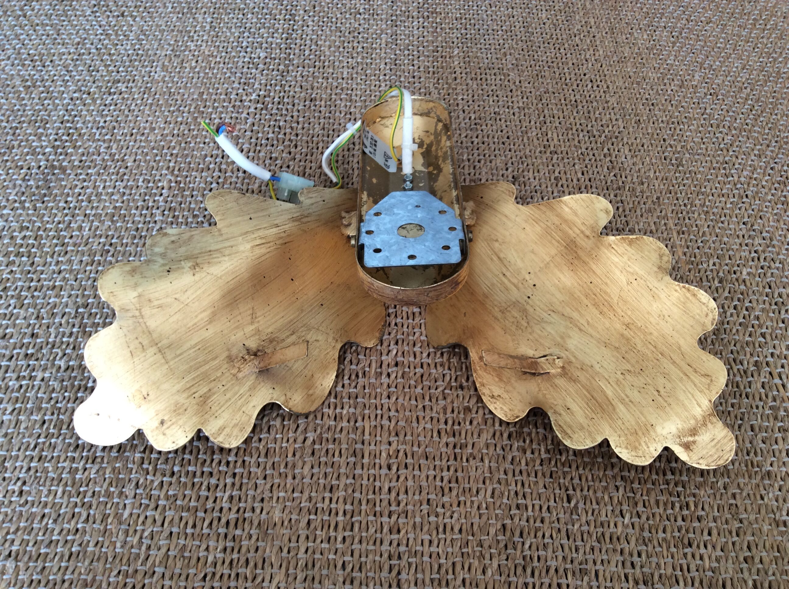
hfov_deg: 56.9
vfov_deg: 44.1
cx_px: 394
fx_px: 728
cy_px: 294
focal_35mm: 32
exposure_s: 1/33
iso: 40
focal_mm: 3.3
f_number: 2.4
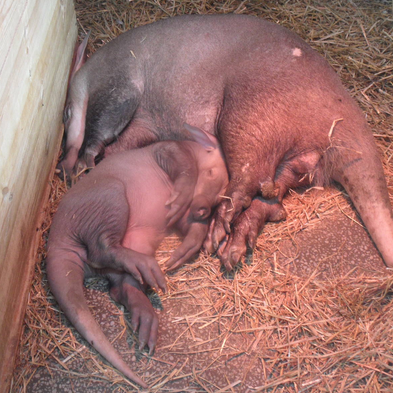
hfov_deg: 28.6
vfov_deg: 28.6
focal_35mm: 60
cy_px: 198
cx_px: 189
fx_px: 771
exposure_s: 1/8
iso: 200
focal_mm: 8.2
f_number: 3.8
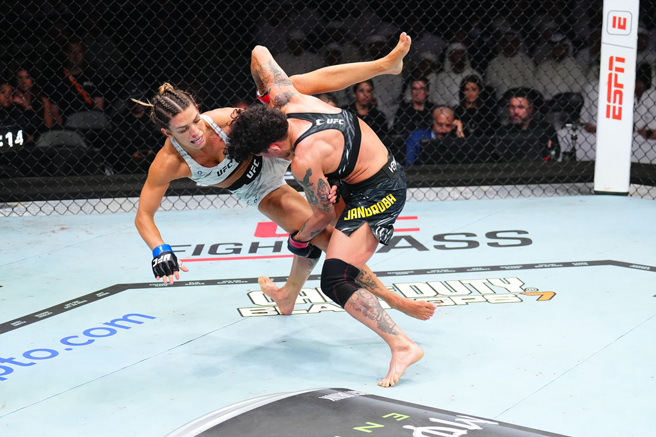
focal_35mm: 70
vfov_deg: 19.5
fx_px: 1275
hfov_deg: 28.8
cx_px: 328
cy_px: 218
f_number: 2.8
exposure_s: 1/1600
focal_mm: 70
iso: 3200
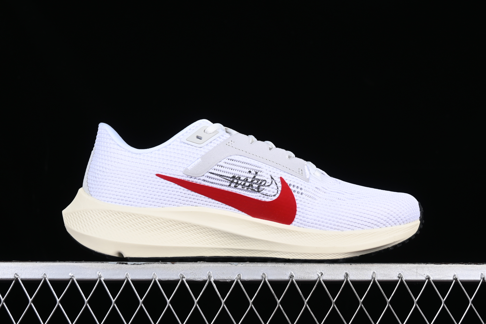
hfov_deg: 27.0
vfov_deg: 18.2
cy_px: 162
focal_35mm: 75
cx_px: 243
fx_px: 1012
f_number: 8
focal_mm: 50
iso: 160
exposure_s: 1/125
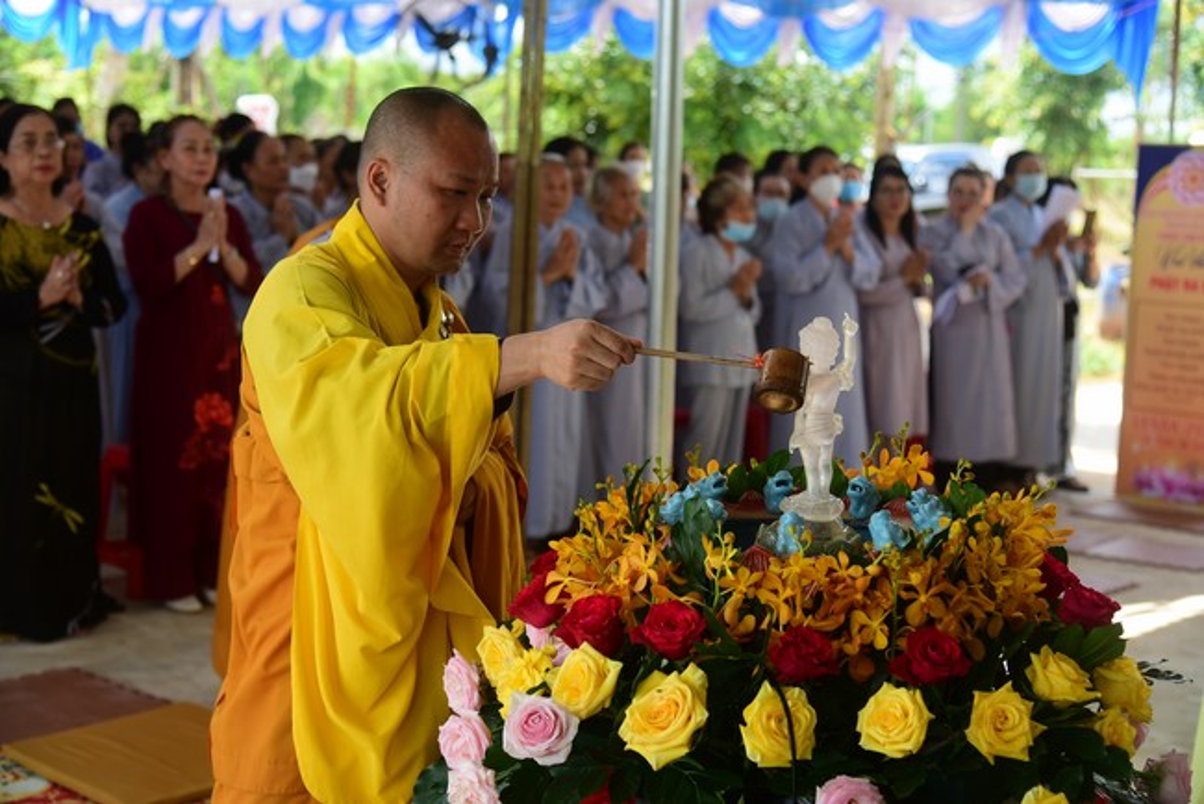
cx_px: 602
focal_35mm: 55
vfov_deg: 24.6
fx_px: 1840
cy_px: 402
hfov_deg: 36.2
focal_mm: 55
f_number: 4
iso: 500
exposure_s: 1/640
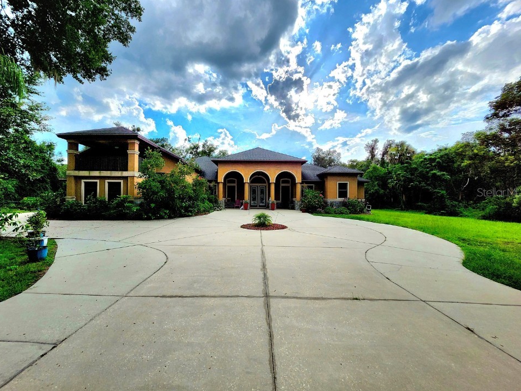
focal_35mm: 14
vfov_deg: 85.7
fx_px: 211
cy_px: 192
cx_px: 248
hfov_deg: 102.0
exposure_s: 1/5000
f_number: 2.2
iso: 40
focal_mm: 1.74
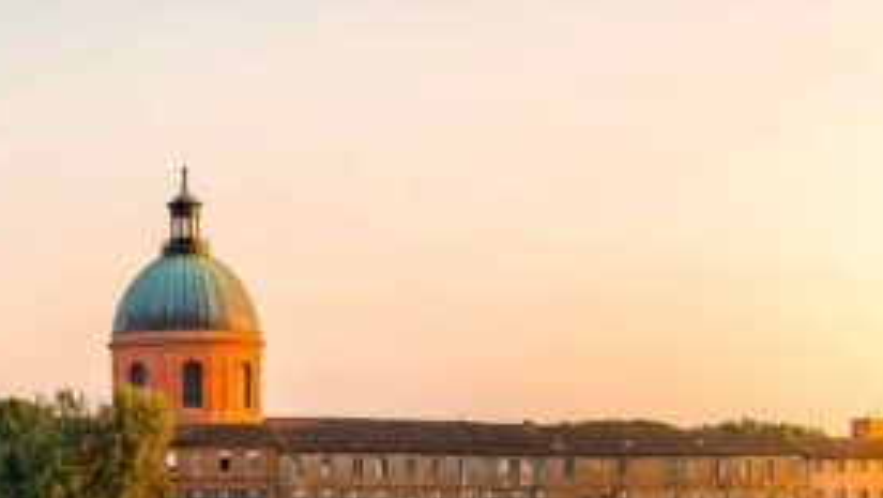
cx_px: -151
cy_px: 411
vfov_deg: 13.6
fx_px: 2076
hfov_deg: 22.3
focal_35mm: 89
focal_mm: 29.2
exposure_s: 1/200
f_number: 11
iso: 250
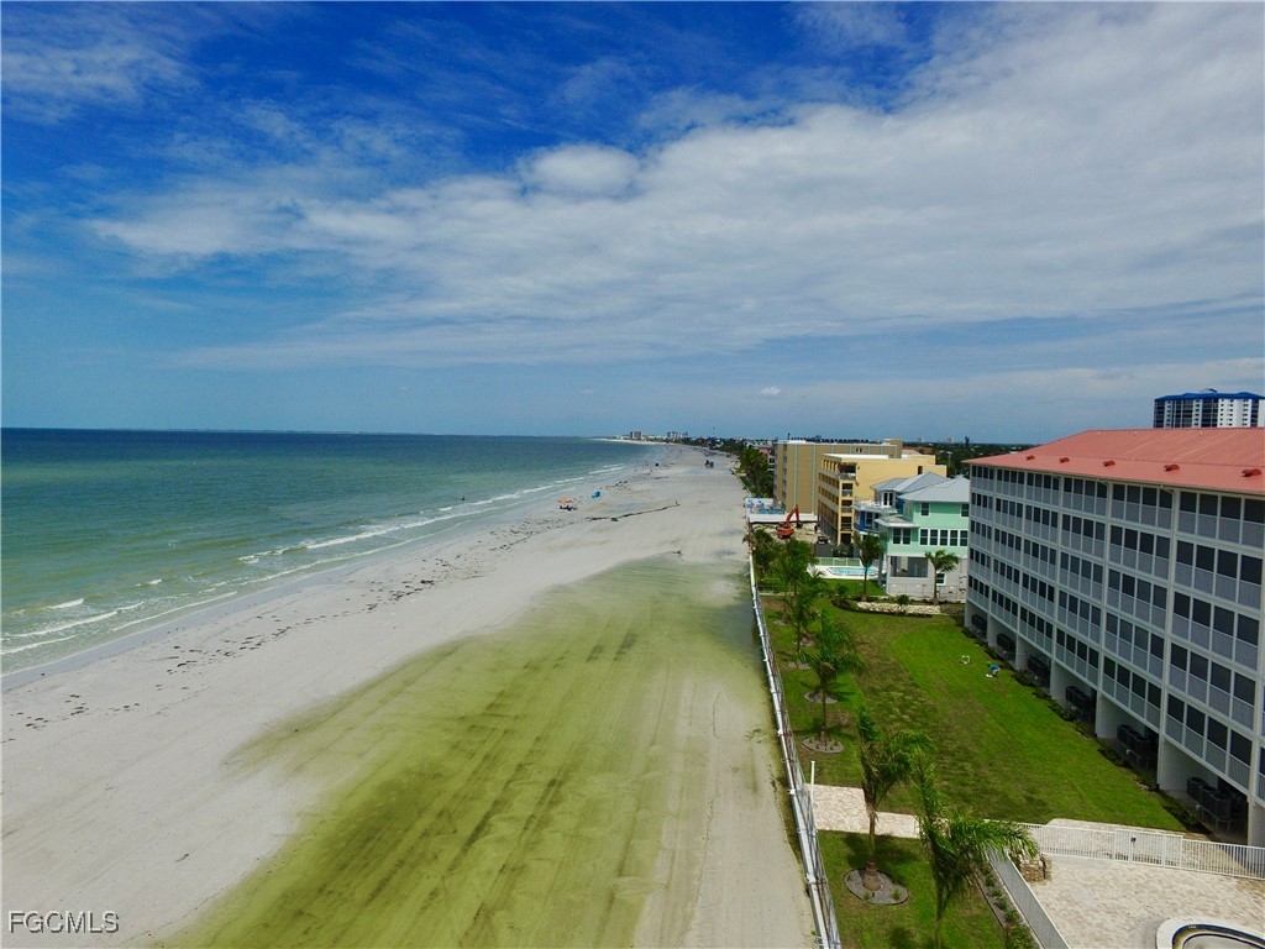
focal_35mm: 20
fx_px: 731
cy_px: 474
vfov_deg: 66.0
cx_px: 632
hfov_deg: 81.7
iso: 100
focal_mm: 3.61
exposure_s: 1/4098
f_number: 2.8
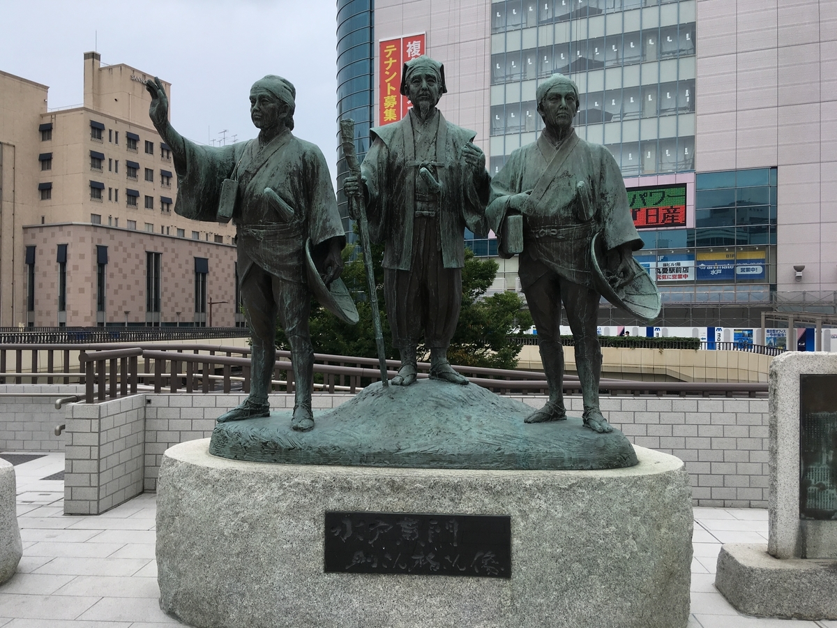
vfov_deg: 48.2
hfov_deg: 61.7
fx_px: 701
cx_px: 418
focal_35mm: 29
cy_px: 314
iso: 25
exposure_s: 1/746
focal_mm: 4.15
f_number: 2.2
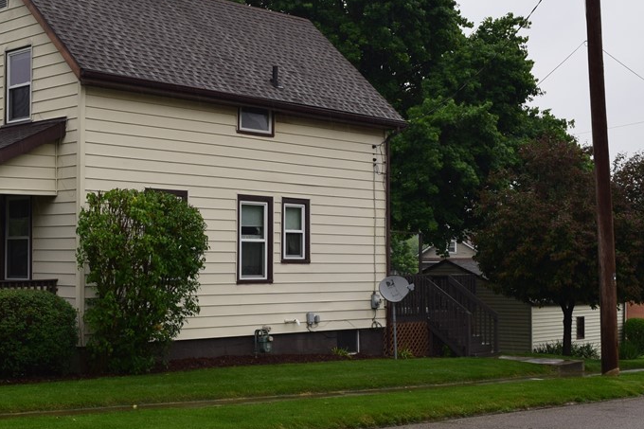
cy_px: 214
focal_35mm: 60
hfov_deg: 33.1
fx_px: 1069
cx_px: 190
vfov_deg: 22.7
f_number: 9
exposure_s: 1/125
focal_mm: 25
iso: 400
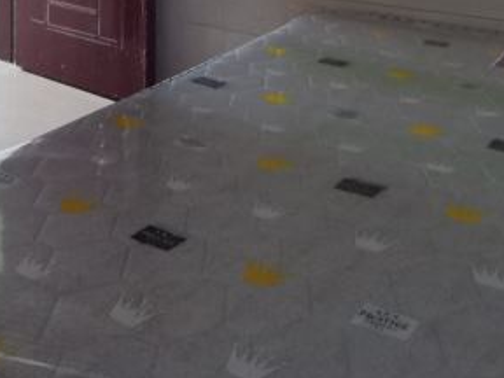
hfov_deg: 36.1
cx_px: 61
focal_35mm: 50
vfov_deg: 24.9
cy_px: -126
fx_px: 728
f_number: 1.8
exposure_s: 1/33.3
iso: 500
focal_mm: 4.4
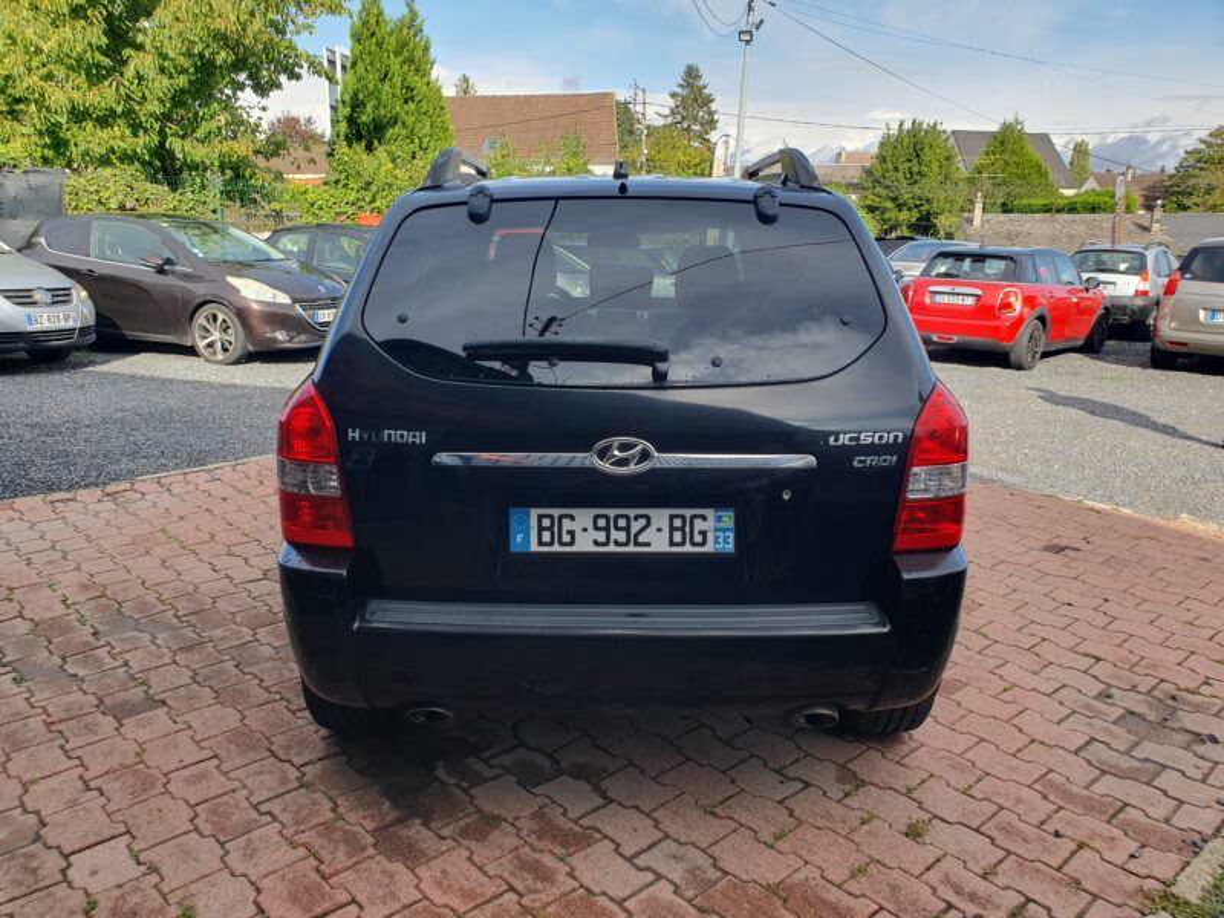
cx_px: 612
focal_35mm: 26
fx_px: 919
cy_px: 459
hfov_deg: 67.3
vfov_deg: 53.1
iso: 50
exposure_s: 1/660
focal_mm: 4.32
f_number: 2.4
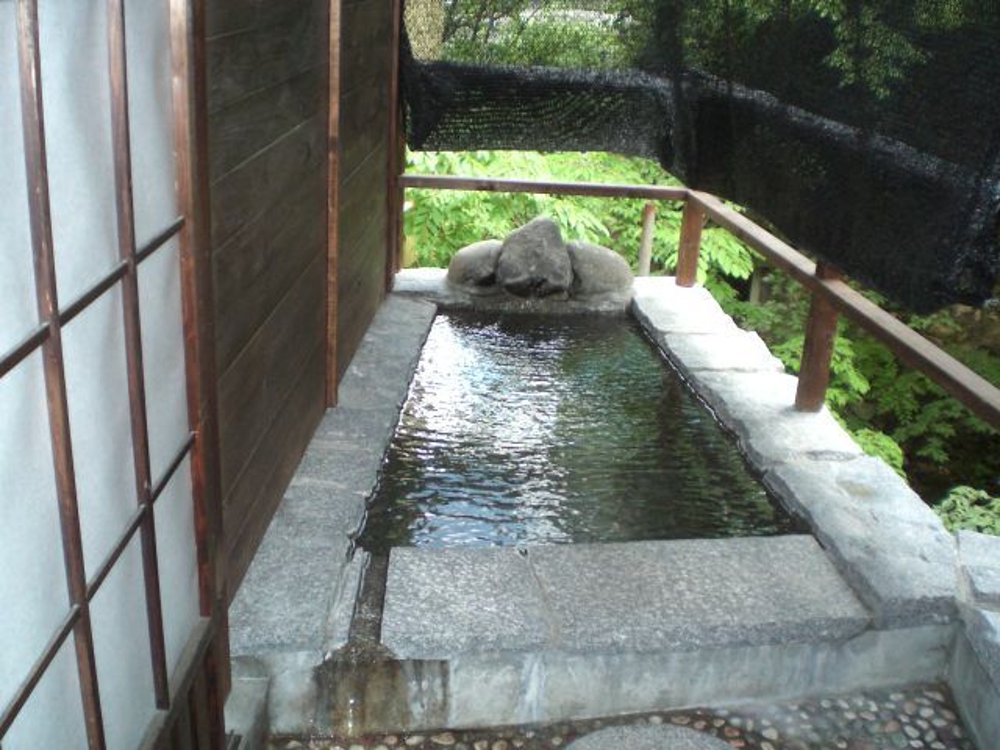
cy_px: 375
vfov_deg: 37.7
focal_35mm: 38
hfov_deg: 49.0
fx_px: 1098
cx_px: 500
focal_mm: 6.3
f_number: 3.1
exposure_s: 1/80
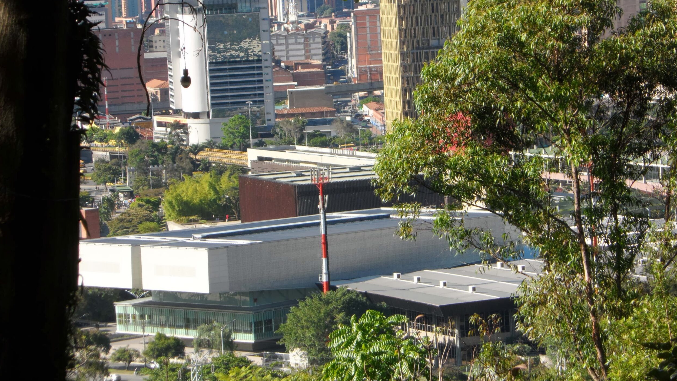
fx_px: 3339
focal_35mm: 186
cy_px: 135
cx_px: 336
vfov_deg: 6.5
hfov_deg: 11.6
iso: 80
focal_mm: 30.6
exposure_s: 1/180
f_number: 5.3
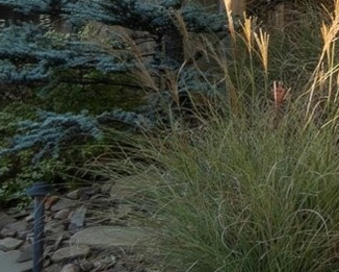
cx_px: 918
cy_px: 18
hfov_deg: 12.9
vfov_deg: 17.2
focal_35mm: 88
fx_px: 883
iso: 100
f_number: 8
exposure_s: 1/200
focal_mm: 10
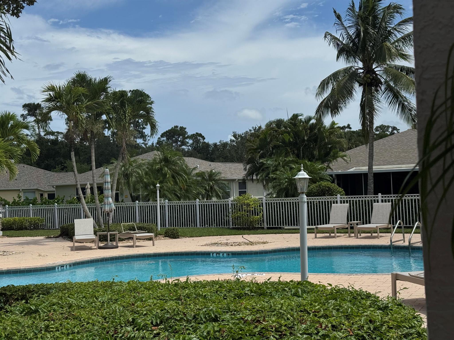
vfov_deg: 30.3
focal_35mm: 48
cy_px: 170
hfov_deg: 39.7
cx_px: 227
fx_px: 630
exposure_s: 1/7937
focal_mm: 6.76
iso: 80
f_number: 1.78
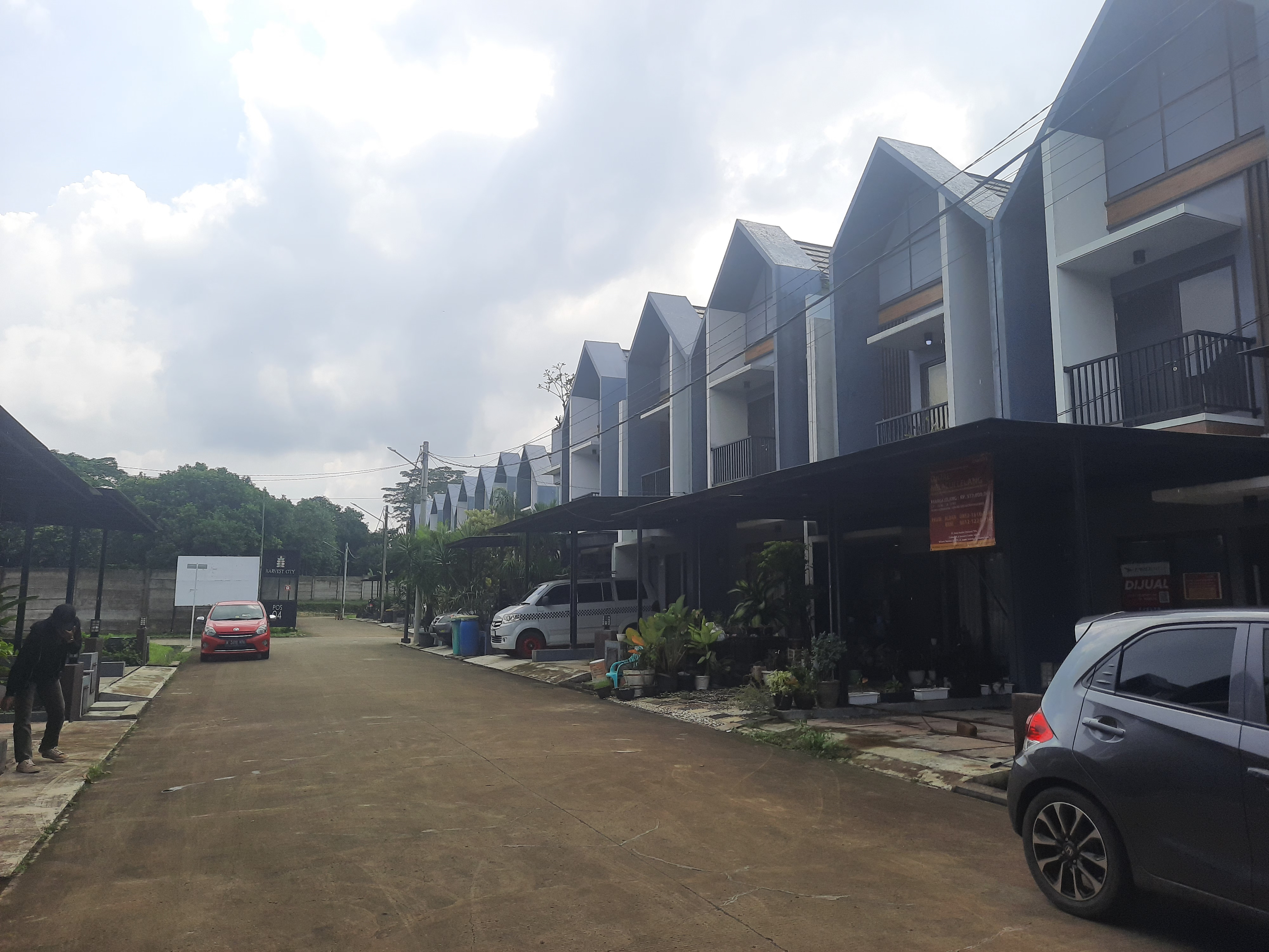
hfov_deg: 69.4
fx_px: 916
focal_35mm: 25
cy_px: 476
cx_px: 634
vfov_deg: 54.9
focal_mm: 4.6
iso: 32
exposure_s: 1/952
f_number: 2
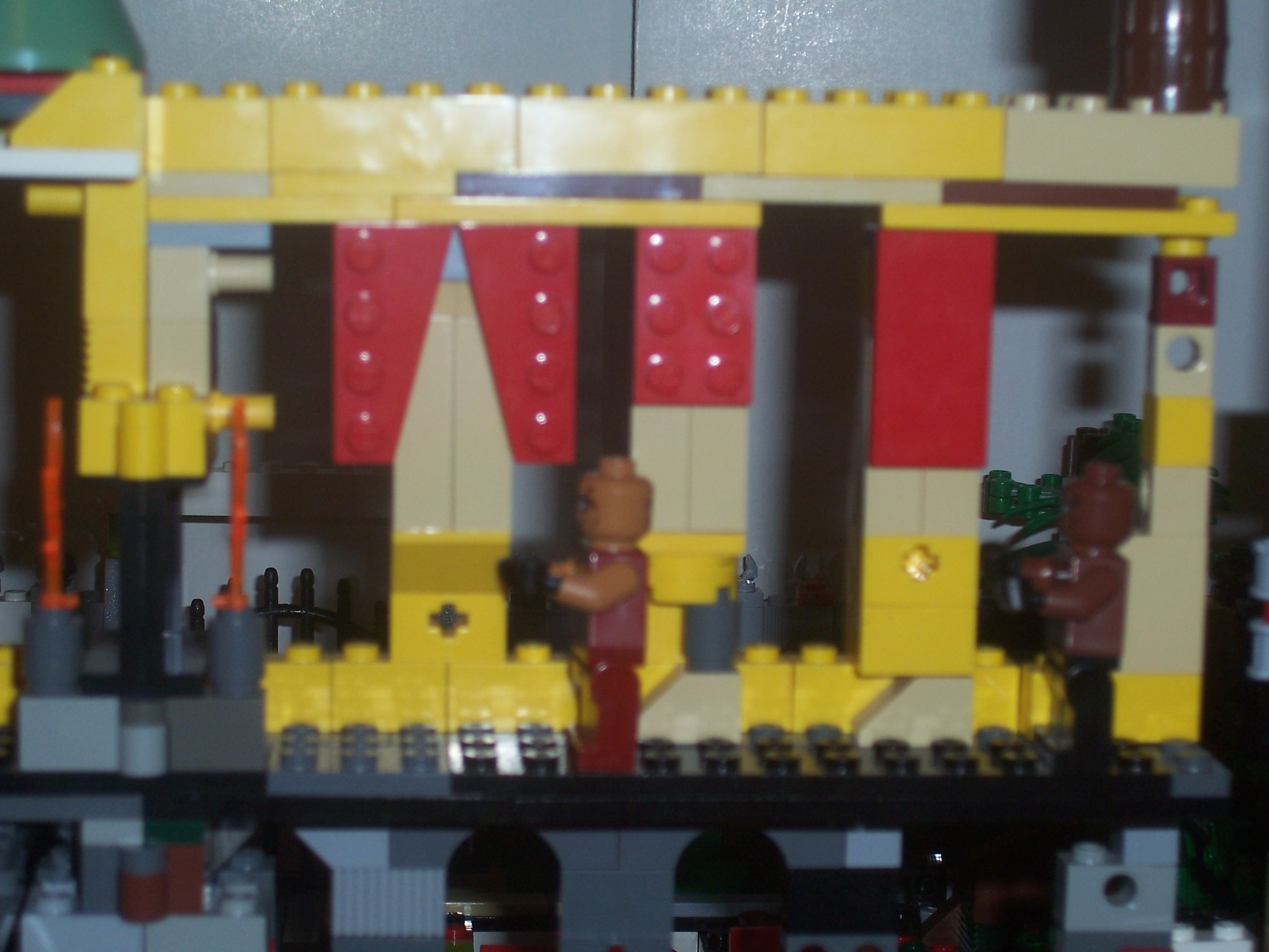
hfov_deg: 23.6
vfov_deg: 17.8
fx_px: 3043
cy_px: 471
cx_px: 628
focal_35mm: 83
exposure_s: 1/90
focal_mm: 13.5
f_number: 4.1
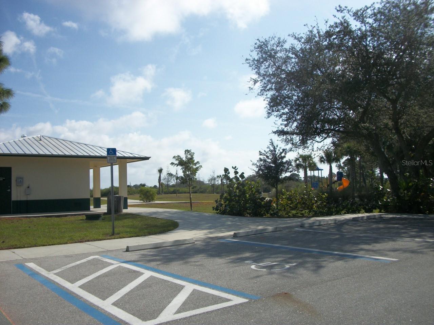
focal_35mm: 32
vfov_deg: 44.2
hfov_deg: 56.8
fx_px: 401
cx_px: 217
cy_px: 162
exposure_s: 1/320
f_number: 8.8
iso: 80
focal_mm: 5.7
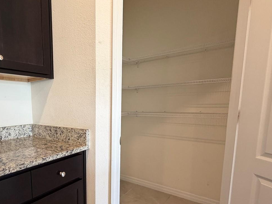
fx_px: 181
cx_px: 77
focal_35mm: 23
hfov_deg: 70.3
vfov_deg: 58.0
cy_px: 130
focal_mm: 2.22
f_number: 2.2
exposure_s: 1/120
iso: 320
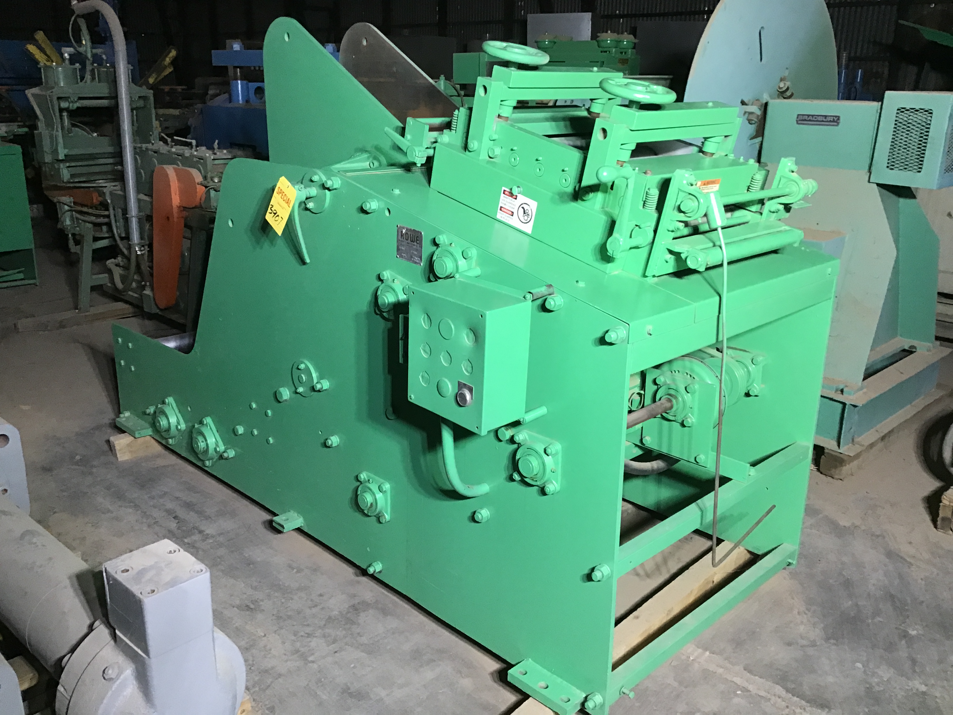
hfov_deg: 58.4
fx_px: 853
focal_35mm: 31
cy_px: 358
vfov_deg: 45.4
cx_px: 476
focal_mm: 3.3
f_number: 2.4
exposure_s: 1/30
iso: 100
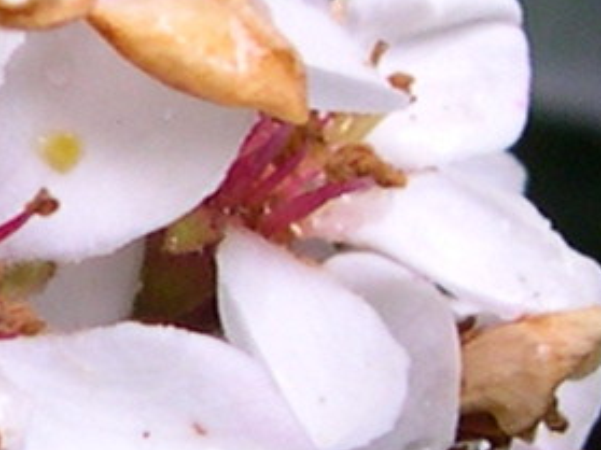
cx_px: -246
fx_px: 3783
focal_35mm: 218
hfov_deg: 8.9
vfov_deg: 6.7
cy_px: -233
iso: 100
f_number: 2.8
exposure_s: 1/77
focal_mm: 8
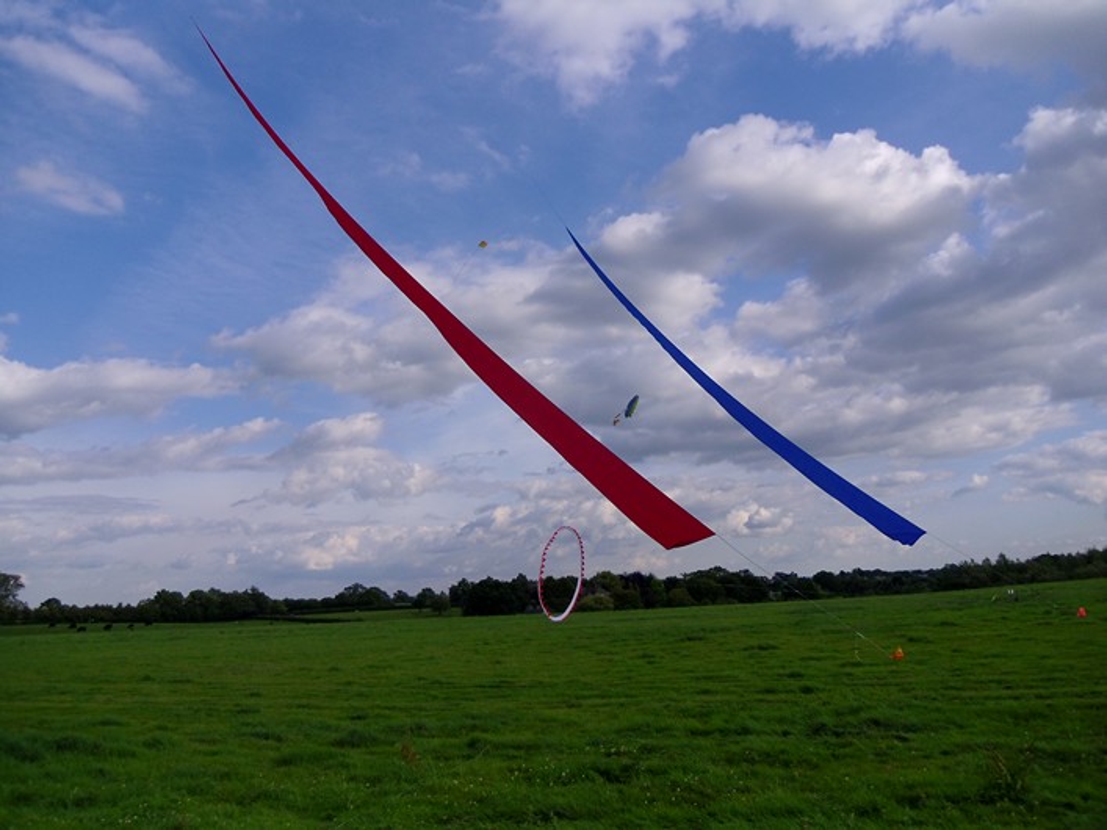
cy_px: 415
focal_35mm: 31
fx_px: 991
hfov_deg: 58.4
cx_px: 554
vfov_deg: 45.4
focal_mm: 5.6
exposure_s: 1/181
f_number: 9.5
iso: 80
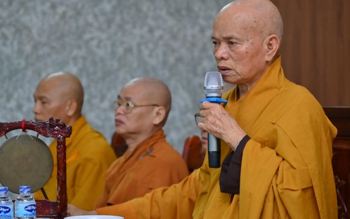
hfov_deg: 14.6
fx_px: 1364
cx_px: 165
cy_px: 126
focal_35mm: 143
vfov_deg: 9.2
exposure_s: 1/100
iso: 500
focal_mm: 112
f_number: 4
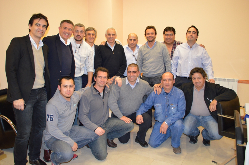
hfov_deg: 62.0
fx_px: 207
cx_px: 124
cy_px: 82
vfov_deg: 43.5
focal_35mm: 30
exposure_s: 1/60
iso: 1400
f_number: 3.8
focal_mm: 20
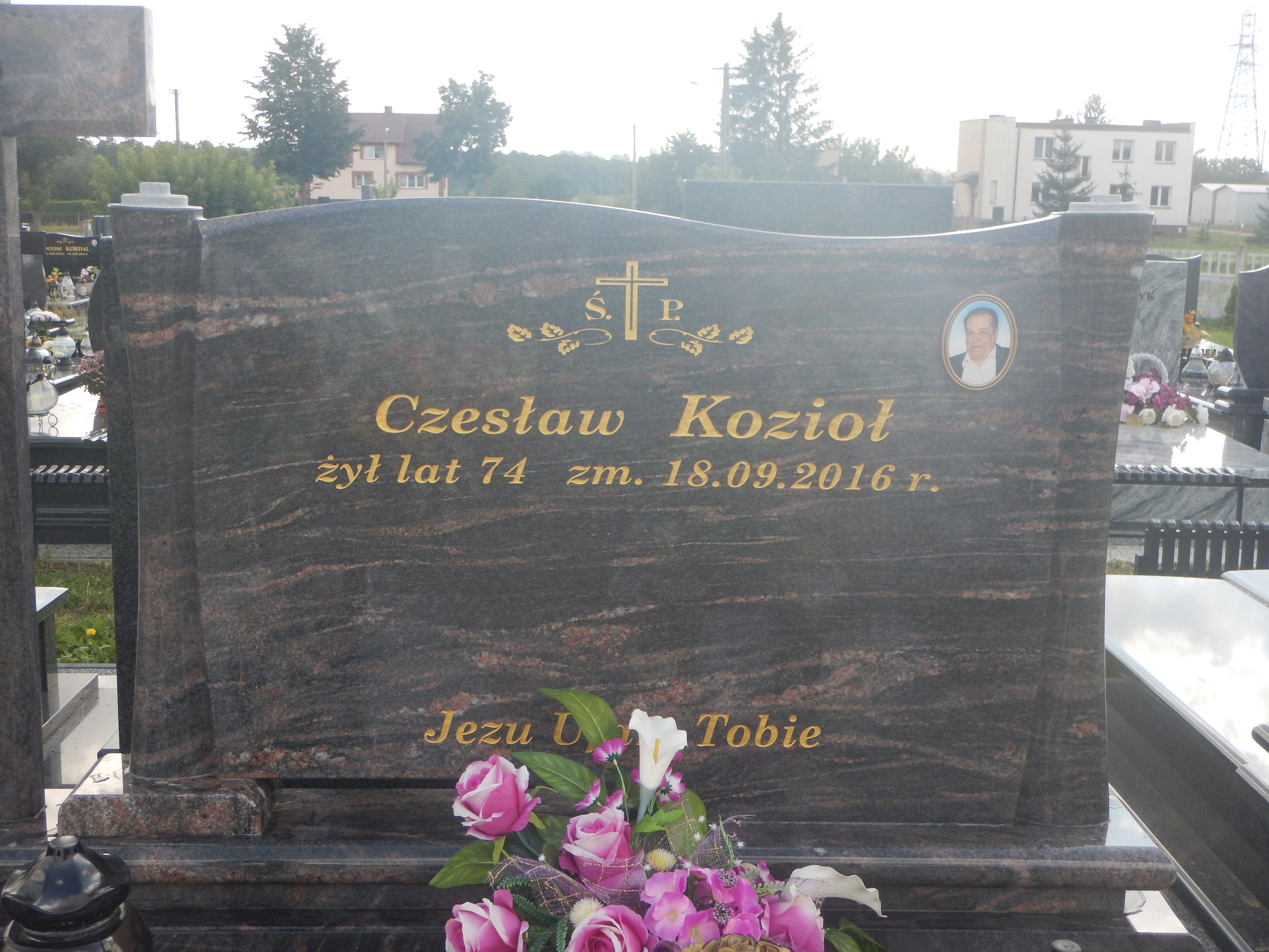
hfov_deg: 42.9
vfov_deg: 32.9
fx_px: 1613
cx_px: 634
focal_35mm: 44
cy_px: 476
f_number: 4.3
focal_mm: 7.8
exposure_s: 1/250
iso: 125
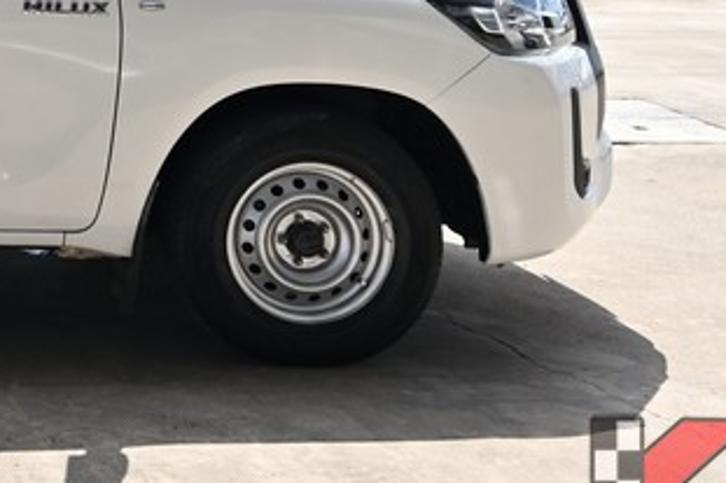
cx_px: -448
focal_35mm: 85
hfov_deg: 19.8
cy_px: -189
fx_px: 1713
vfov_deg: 15.1
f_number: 5.6
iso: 400
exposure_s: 1/1500
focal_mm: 24
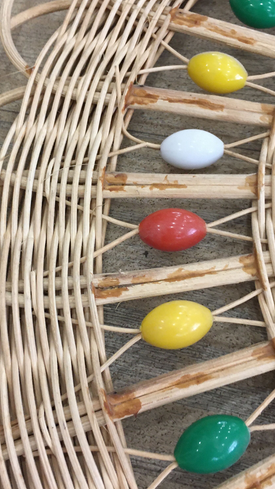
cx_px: 100
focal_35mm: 43
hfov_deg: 27.6
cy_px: 229
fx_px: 558
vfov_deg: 47.3
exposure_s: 1/33
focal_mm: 4.15
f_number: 2.2
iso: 160
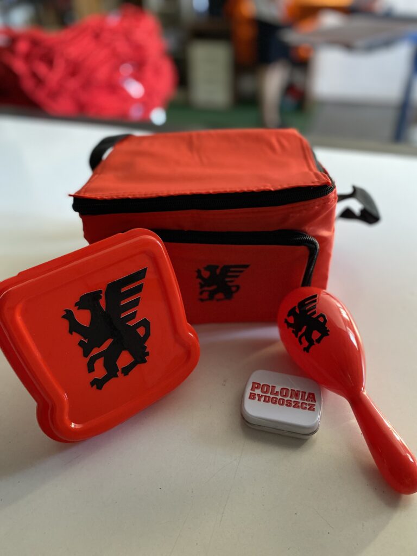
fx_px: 418
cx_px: 208
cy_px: 278
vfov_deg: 67.3
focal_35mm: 26
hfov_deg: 53.1
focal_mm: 4.25
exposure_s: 1/60
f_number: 1.8
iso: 400
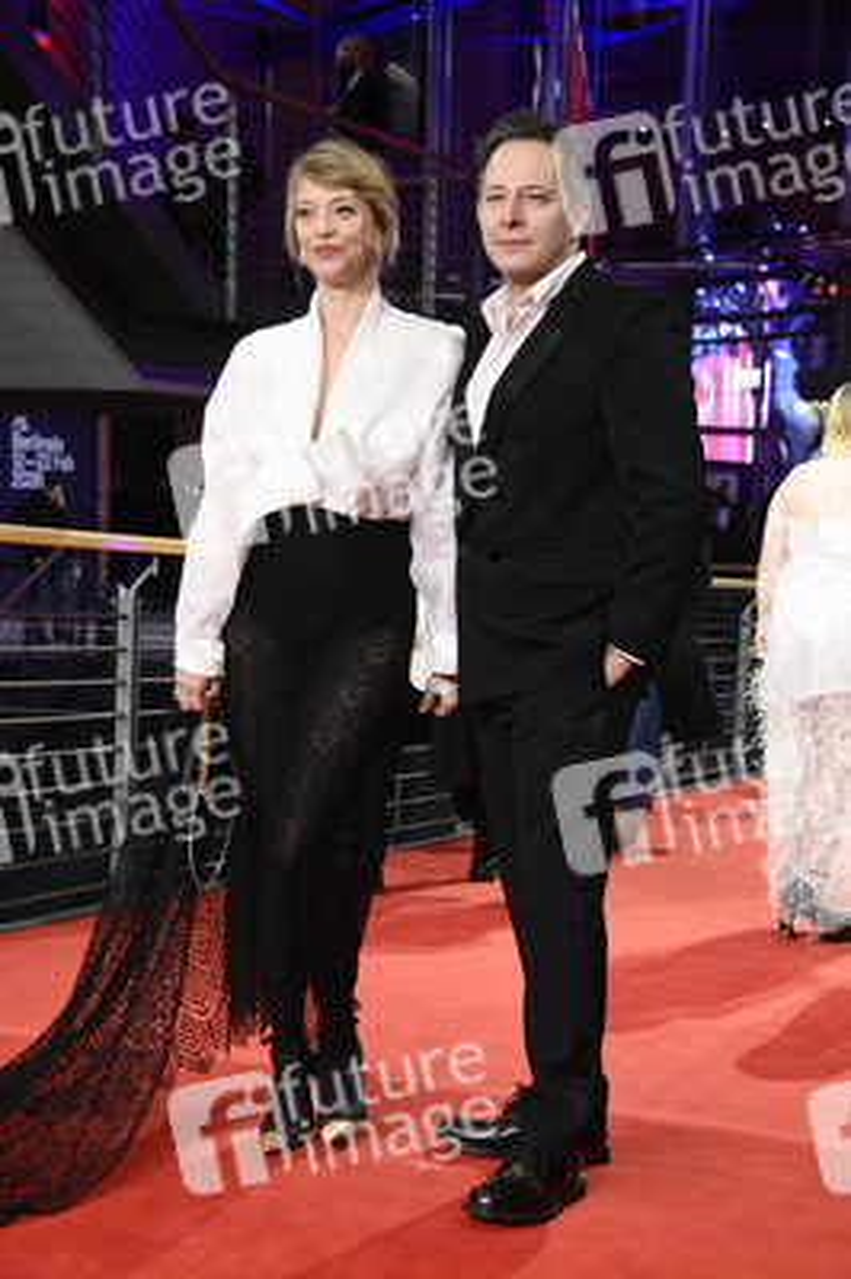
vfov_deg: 31.0
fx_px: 2309
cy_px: 640
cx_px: 426
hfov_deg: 20.9
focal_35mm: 65
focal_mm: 65
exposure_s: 1/200
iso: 5000
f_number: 5.6
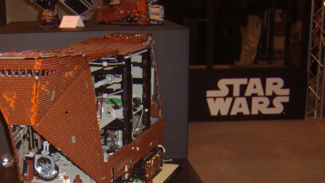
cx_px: 88
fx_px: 491
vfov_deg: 20.1
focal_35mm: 57
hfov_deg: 35.9
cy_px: 202
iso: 141
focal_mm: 8.13
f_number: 2.7
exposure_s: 1/30
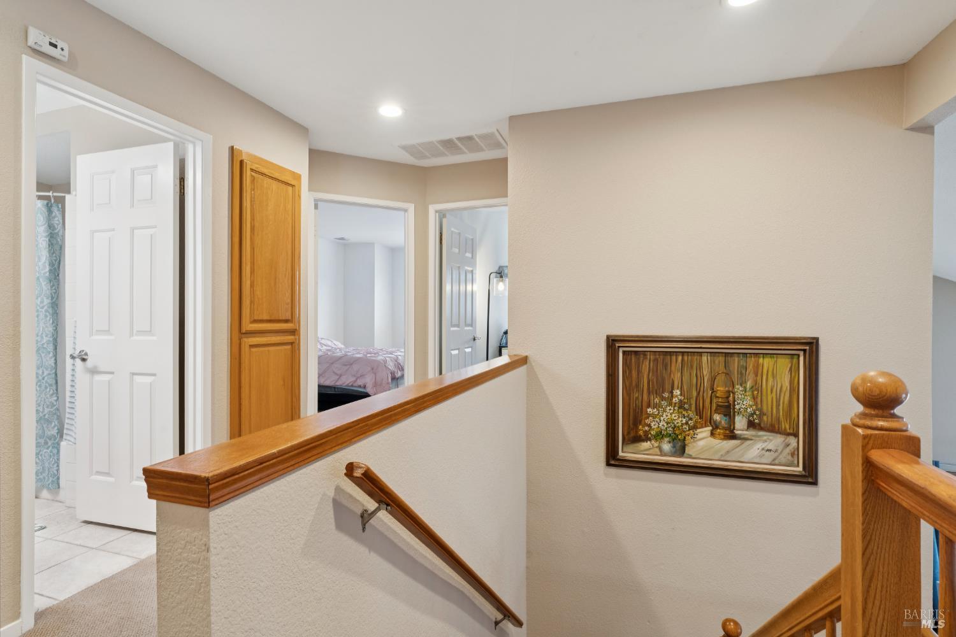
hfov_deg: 90.0
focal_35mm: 18
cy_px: 318
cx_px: 478
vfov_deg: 67.4
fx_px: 478
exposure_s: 1/3.33
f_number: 11
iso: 320
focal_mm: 18
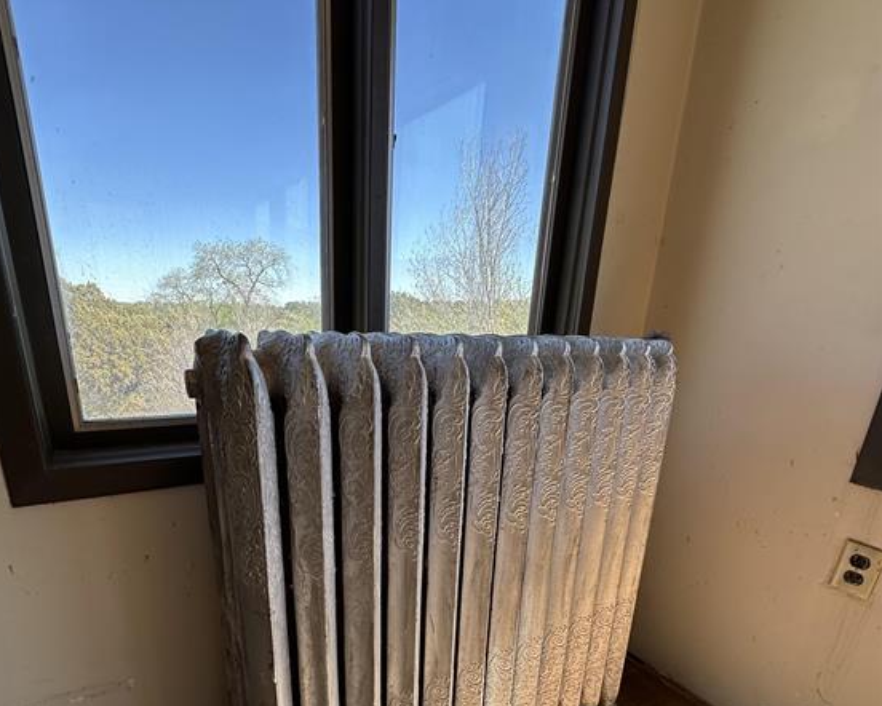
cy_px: 482
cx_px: 425
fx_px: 496
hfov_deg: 83.2
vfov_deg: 68.5
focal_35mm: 19
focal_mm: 2.22
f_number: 2.2
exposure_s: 1/230
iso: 40
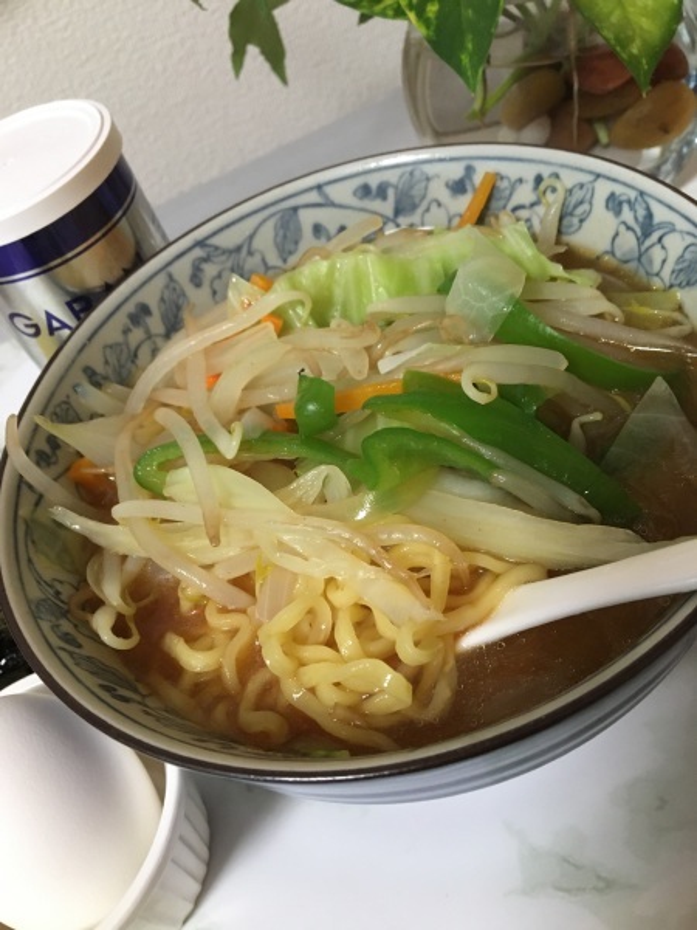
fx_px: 779
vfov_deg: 61.7
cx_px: 348
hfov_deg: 48.2
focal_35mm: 29
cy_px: 465
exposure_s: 1/24
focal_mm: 4.15
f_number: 2.2
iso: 200
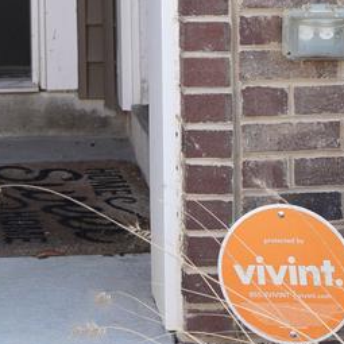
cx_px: -35
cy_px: -314
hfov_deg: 10.5
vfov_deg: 10.0
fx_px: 1844
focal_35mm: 164
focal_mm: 24
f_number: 4
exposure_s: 1/160
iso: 160
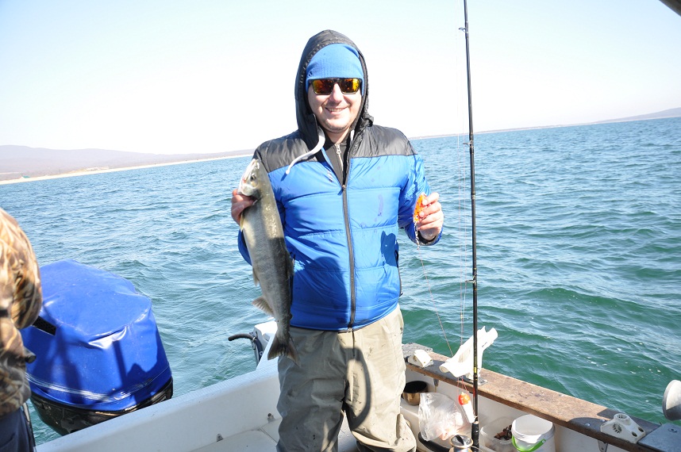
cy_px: 226
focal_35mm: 27
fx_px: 510
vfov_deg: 47.8
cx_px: 340
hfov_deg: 67.4
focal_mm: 18
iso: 400
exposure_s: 1/250
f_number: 8
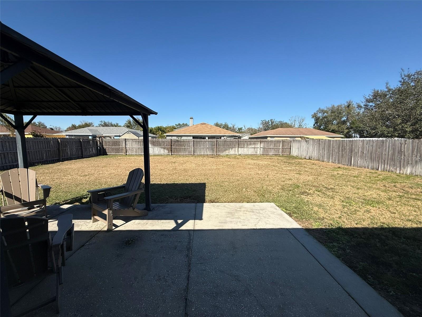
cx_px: 211
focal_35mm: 14
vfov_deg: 85.7
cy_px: 158
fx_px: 171
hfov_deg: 102.1
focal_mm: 2.22
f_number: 2.2
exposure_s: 1/2611
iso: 50
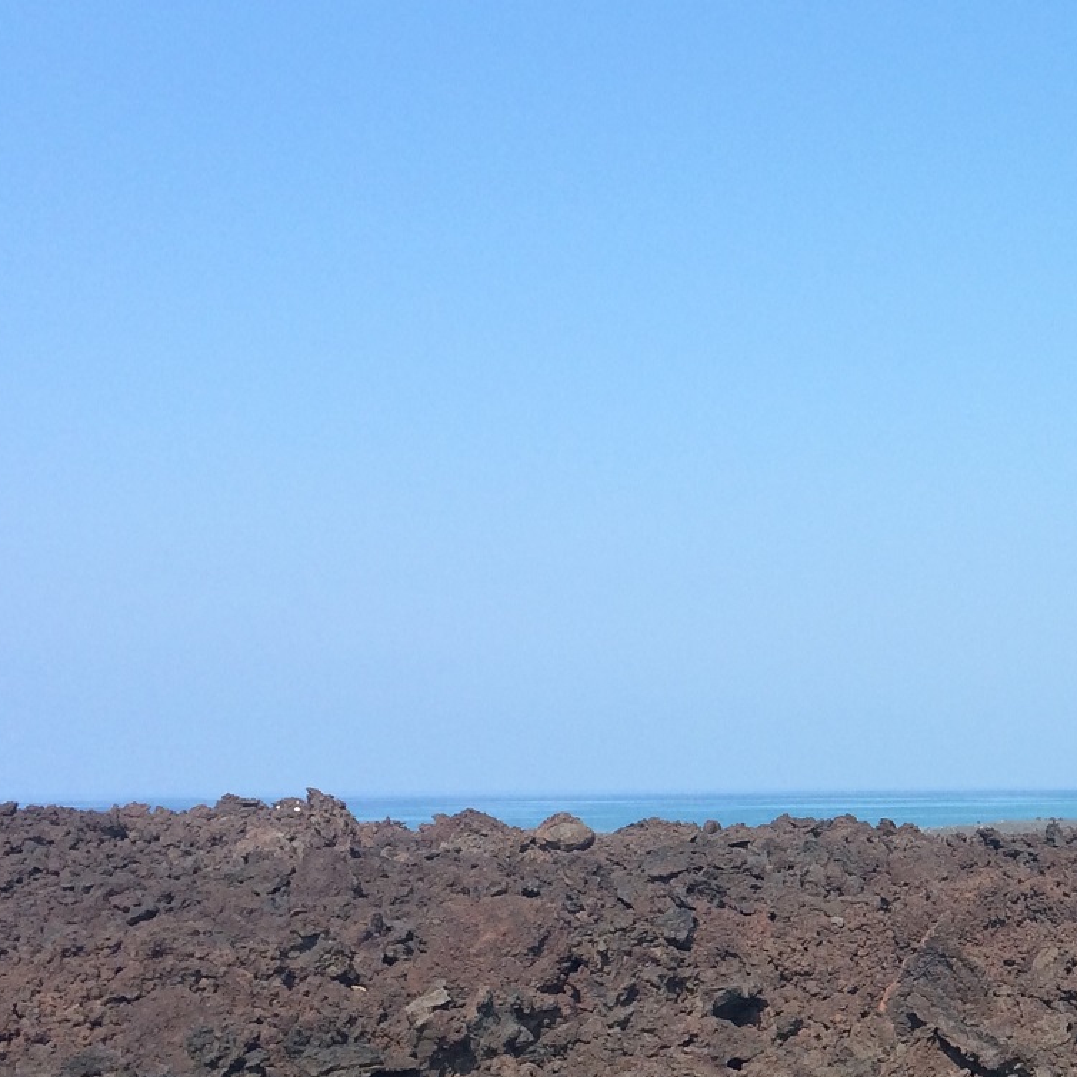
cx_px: 1270
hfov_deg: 23.3
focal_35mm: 68
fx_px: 2394
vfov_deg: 24.9
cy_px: 888
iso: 32
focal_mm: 4.15
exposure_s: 1/1282
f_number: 2.2
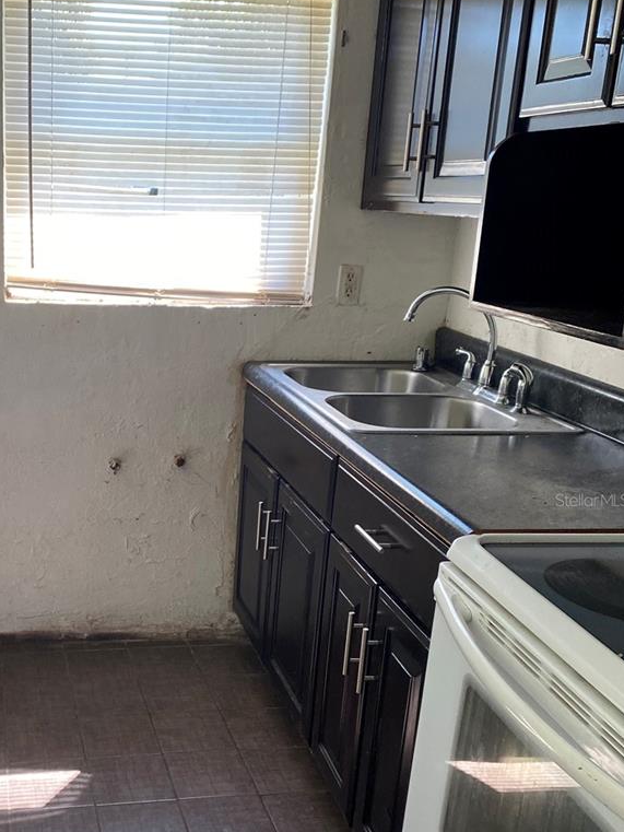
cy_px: 500
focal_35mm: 41
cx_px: 141
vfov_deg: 45.5
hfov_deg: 34.3
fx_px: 985
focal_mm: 4.25
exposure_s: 1/121
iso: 100
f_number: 1.8
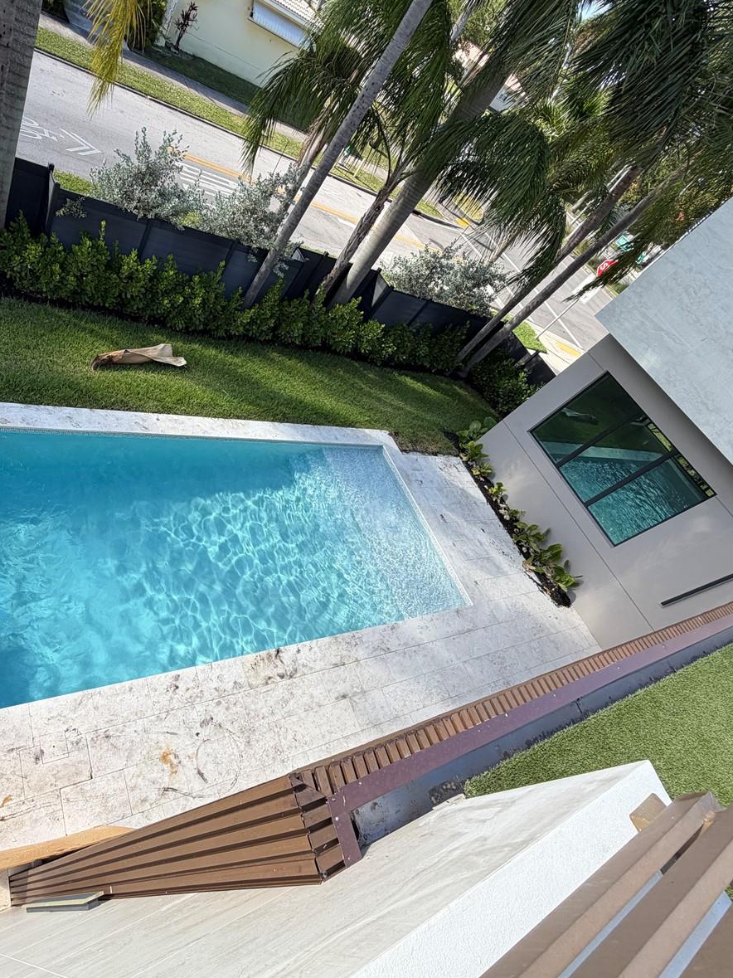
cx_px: 238
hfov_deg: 66.6
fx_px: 537
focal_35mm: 19
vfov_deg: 84.7
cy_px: 488
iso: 40
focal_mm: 2.22
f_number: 2.2
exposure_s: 1/579
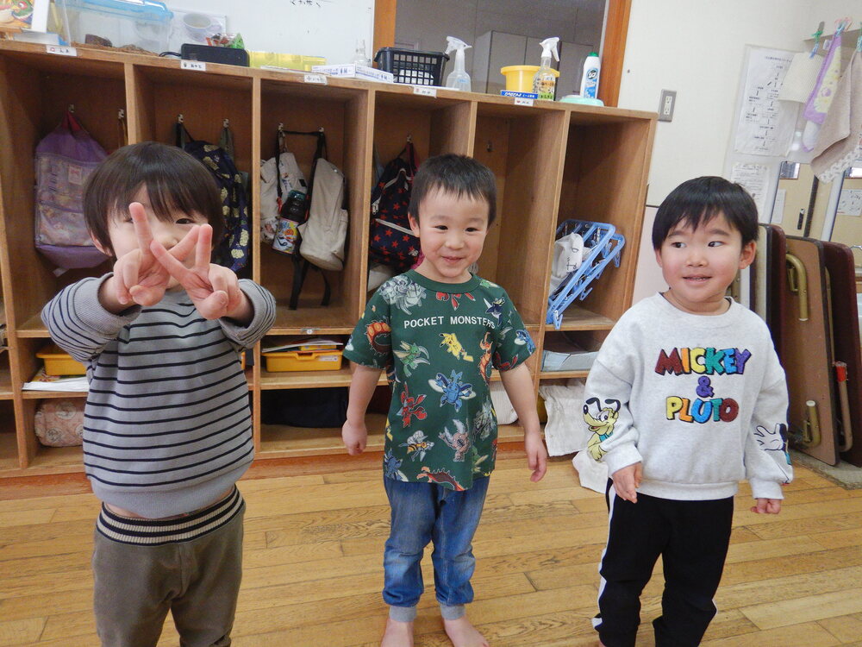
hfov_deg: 71.6
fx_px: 598
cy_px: 324
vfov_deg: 56.8
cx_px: 431
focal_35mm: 24
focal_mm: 4.3
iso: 125
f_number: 2.8
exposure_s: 1/30
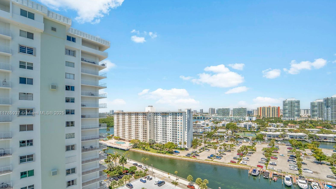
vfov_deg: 69.8
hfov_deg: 103.0
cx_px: 168
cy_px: 113
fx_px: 134
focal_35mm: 15
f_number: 9
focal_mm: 14
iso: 400
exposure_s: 1/1000
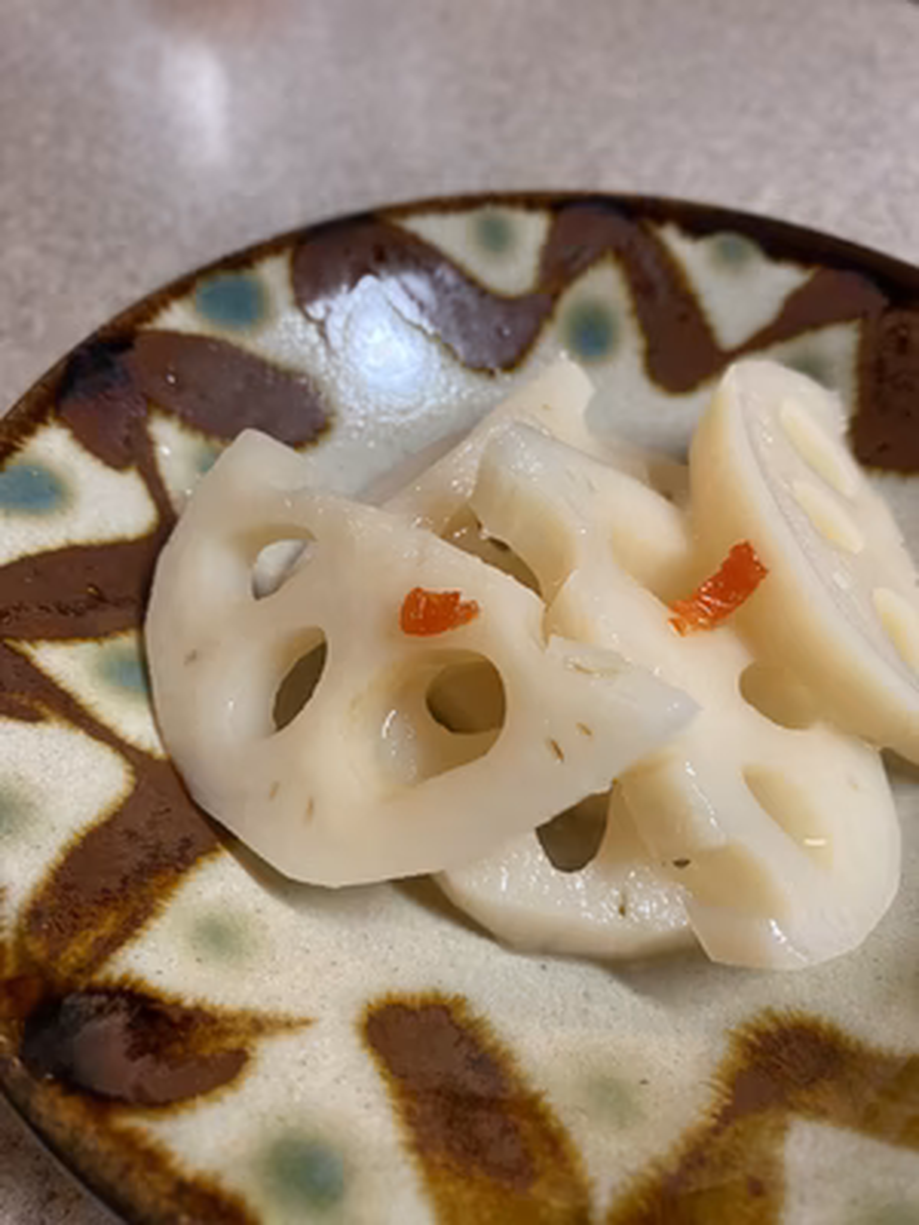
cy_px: 612
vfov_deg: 67.3
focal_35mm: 26
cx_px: 460
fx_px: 920
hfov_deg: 53.1
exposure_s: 1/60
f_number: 1.8
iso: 320
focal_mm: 4.25
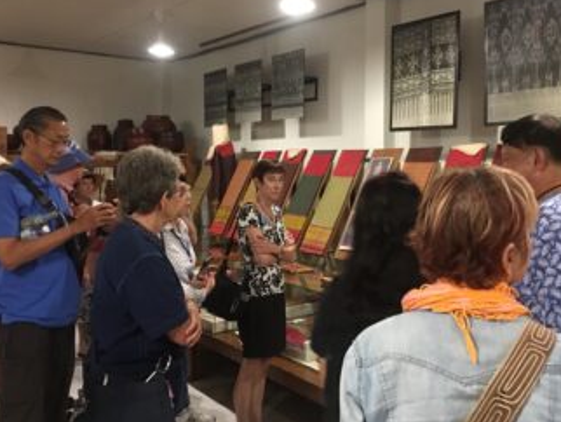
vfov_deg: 39.6
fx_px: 584
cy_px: 187
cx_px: 314
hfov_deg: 51.2
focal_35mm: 36
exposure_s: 1/8
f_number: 2.2
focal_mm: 4.15
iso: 160
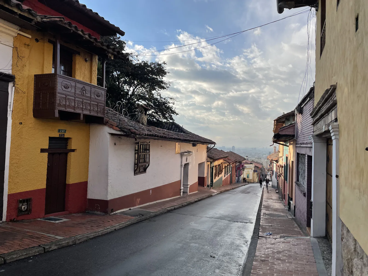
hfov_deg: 67.3
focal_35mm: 26
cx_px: 184
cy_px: 138
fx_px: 276
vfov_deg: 53.1
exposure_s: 1/3125
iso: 32
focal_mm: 4.2
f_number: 1.6
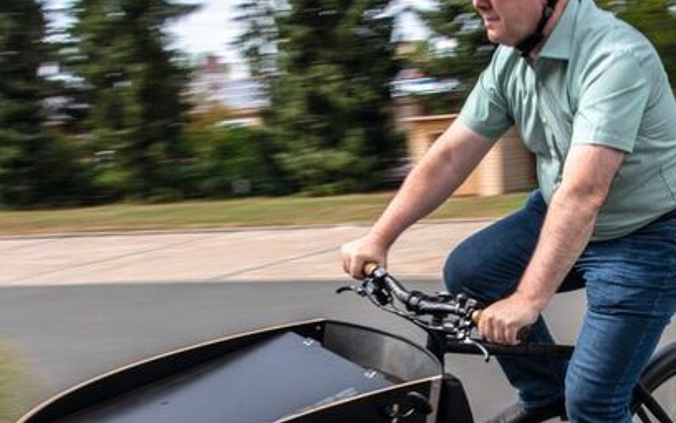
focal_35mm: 66
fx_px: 1216
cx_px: 489
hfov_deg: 30.7
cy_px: 328
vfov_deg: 19.5
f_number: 13
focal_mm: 22
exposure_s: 1/80
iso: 100
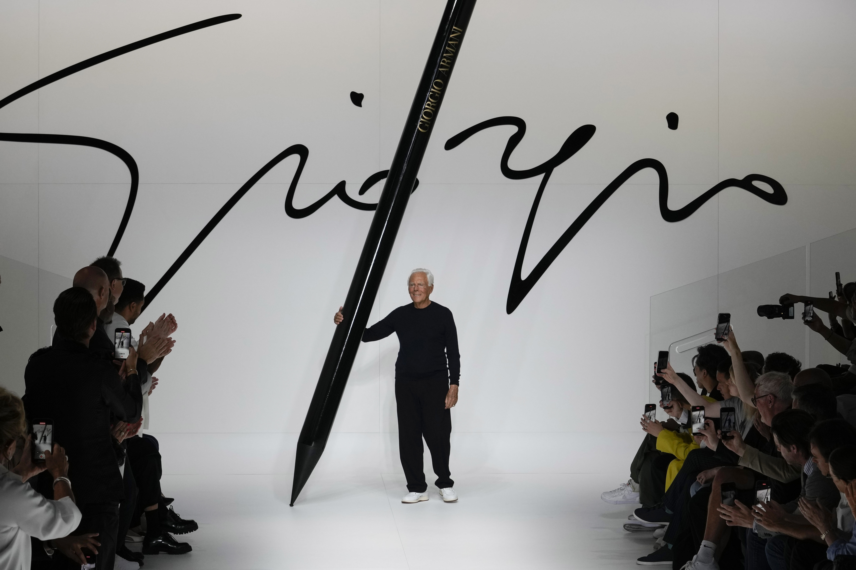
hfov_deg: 17.8
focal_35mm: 115
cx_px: 428
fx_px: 2734
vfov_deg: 11.9
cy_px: 285
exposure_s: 1/640
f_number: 7.1
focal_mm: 77
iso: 640
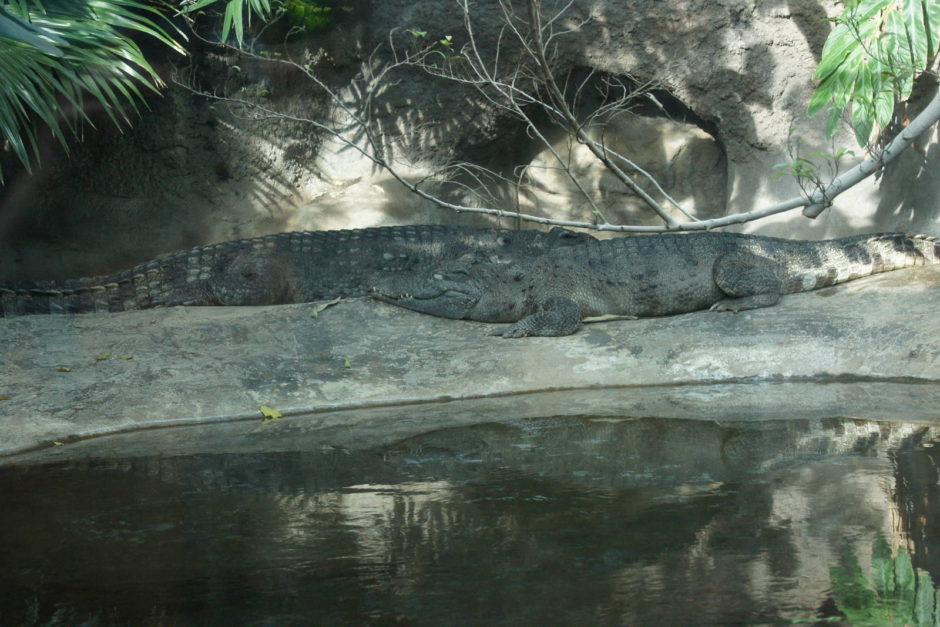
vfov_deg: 16.6
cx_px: 470
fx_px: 2154
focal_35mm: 82
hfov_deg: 24.6
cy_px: 314
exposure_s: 1/100
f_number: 5.6
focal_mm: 55
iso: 1000
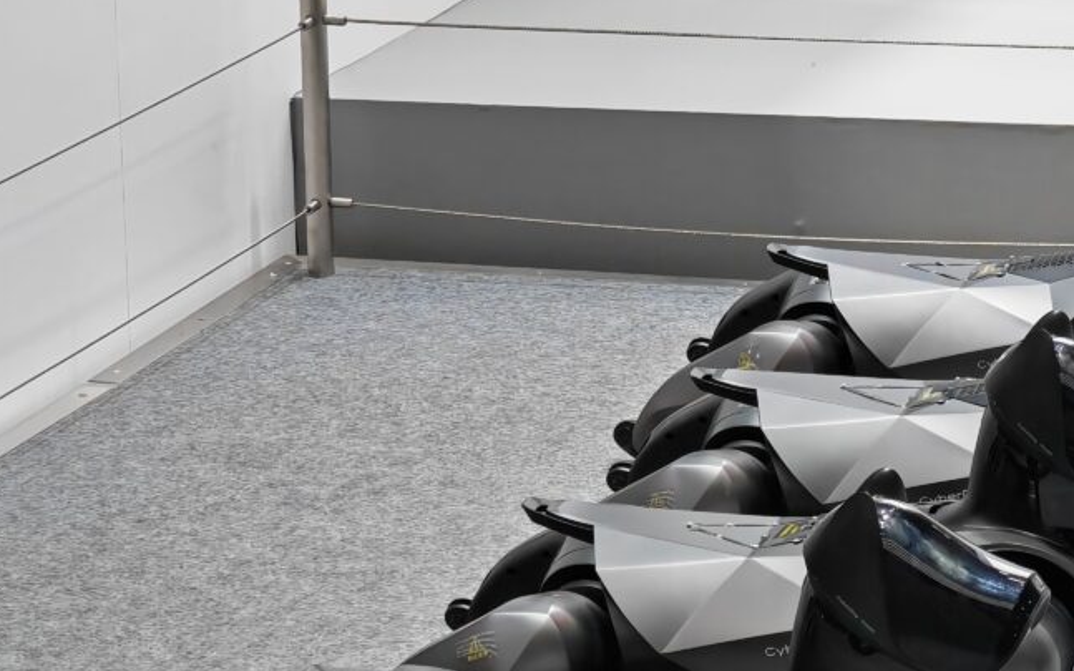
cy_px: 565
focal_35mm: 203
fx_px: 5940
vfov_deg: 6.5
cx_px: 734
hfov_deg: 10.3
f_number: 3
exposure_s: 1/100
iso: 100
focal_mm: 14.92
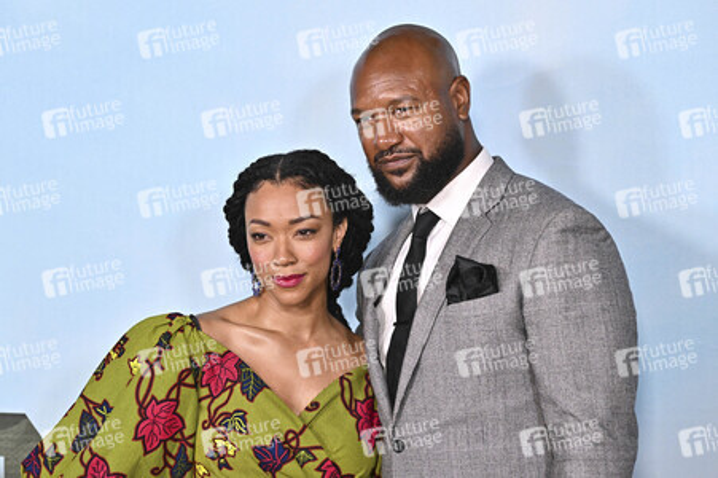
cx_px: 359
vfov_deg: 17.5
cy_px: 239
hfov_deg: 26.0
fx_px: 1554
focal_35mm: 78
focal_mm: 78
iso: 3200
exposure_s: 1/250
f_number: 4.5
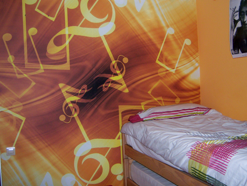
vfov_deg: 34.3
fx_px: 300
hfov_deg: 44.8
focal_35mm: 42
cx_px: 116
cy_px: 79
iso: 160
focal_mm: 7.5
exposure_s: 1/60
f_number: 2.8
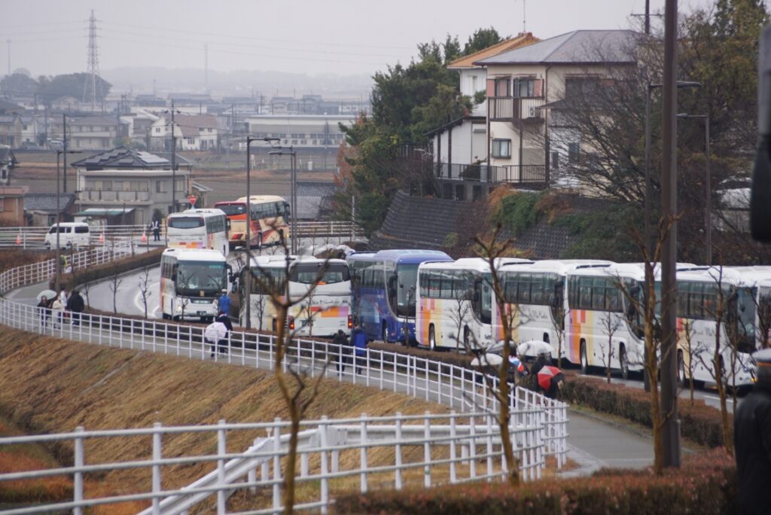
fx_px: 5143
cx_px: 386
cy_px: 258
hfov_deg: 8.6
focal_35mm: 240
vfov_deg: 5.7
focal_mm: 160
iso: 250
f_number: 6.3
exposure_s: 1/250
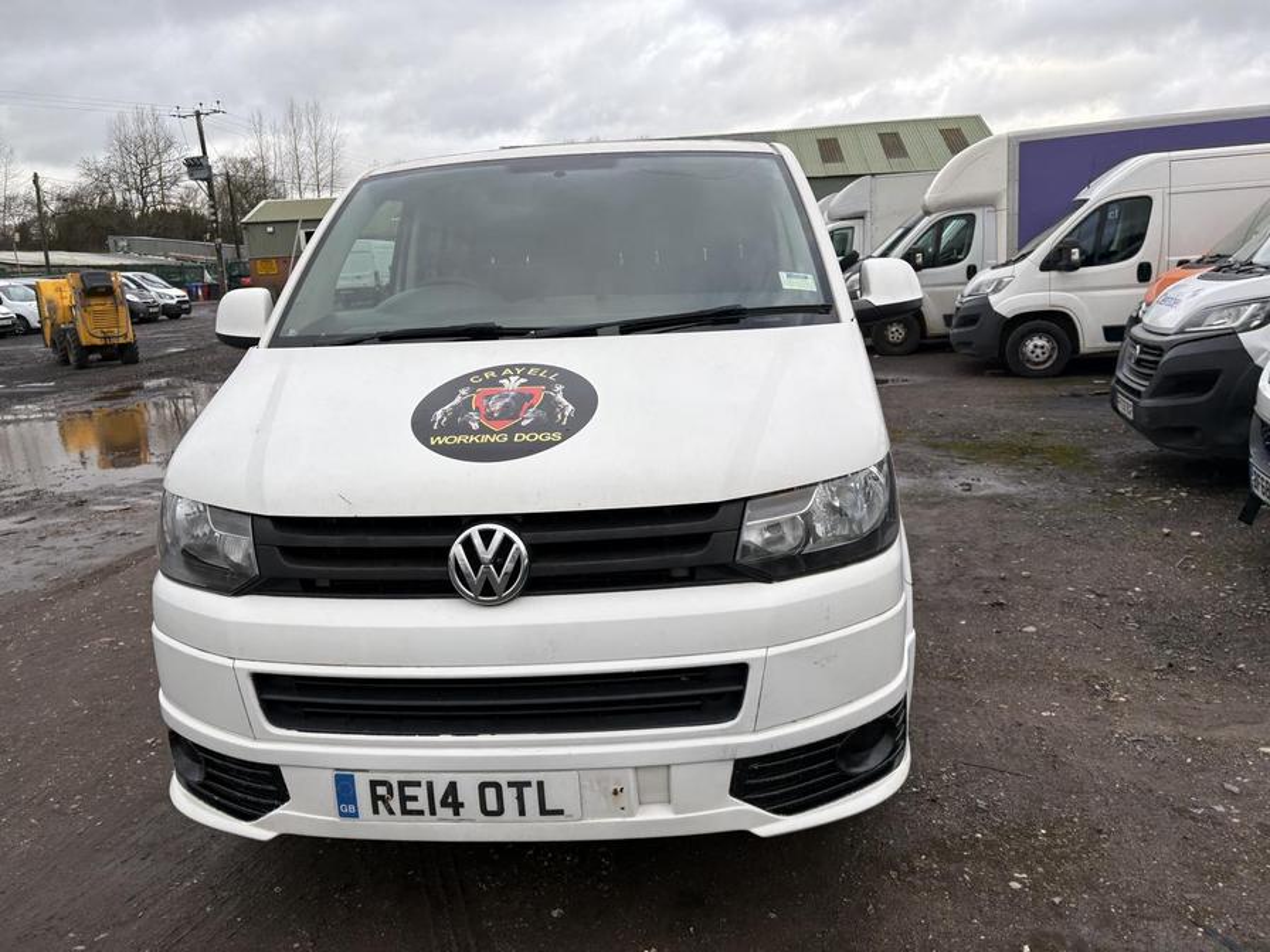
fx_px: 954
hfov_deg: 67.3
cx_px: 635
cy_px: 476
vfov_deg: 53.1
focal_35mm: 26
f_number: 1.6
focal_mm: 5.96
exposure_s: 1/673
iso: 50
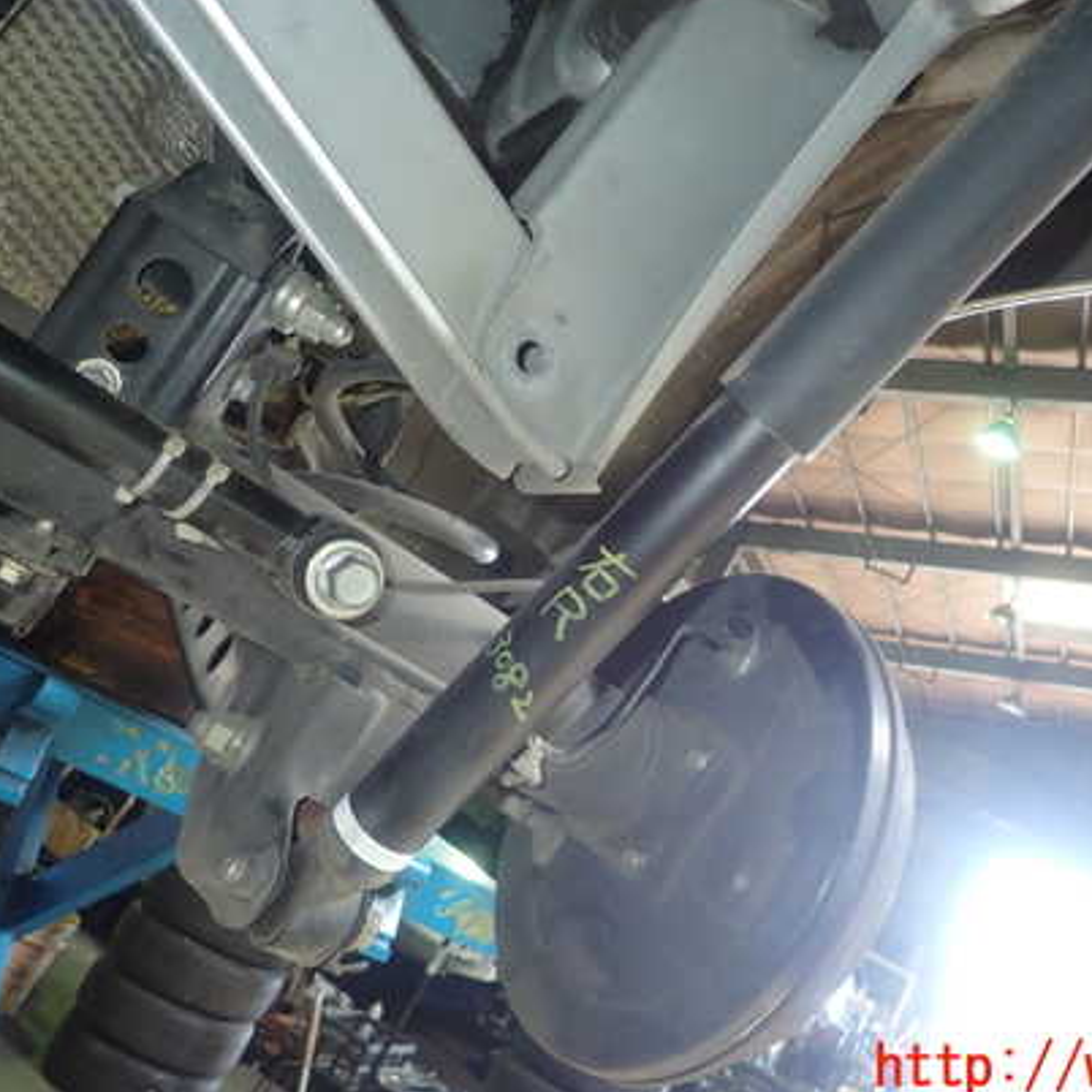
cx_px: 674
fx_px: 1178
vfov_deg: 49.7
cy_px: 492
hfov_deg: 49.3
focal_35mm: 33
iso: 200
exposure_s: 1/30
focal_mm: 4.5
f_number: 2
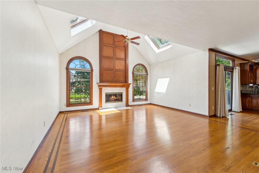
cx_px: 130
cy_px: 86
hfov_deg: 104.3
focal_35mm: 14
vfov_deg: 81.2
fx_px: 101
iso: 640
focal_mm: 14
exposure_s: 1/640
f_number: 2.8
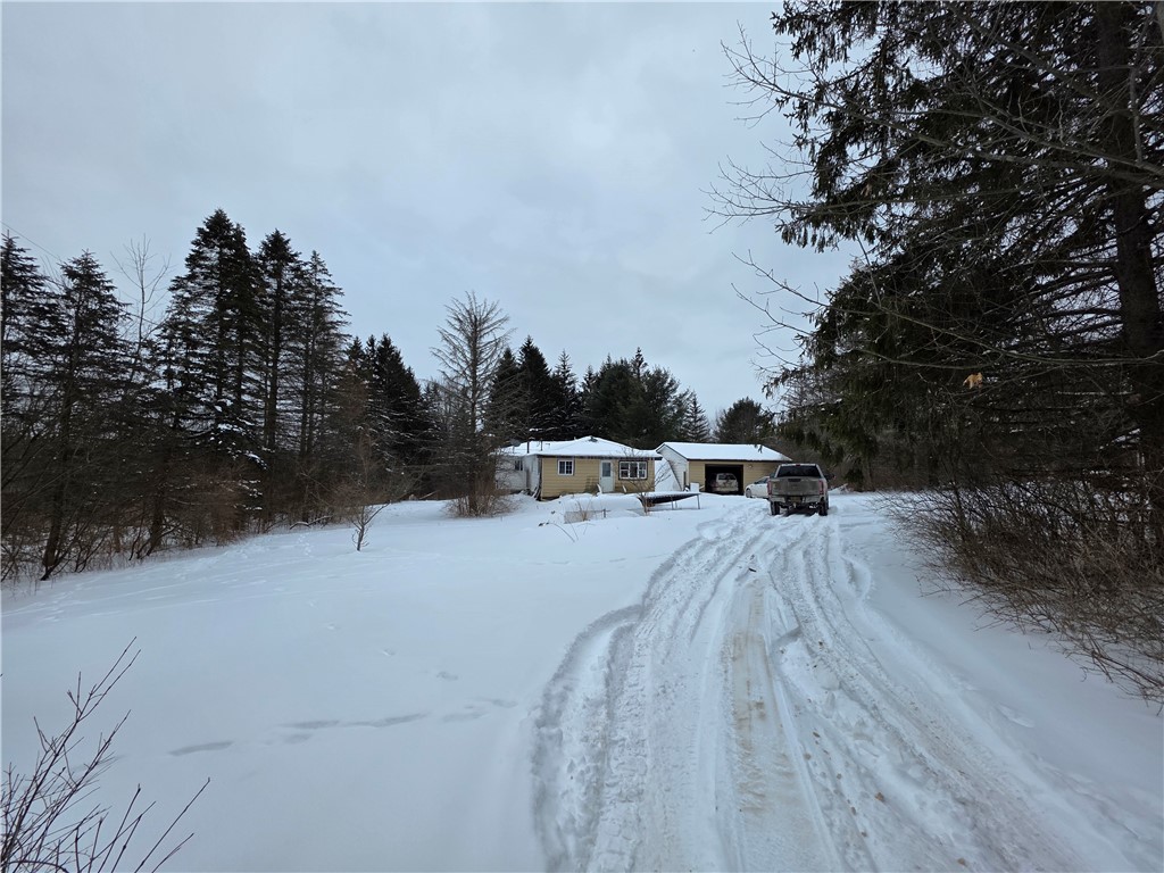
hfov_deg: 106.2
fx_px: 437
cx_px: 582
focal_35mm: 13
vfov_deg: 89.9
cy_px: 436
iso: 40
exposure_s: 1/2010
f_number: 1.9
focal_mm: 2.2
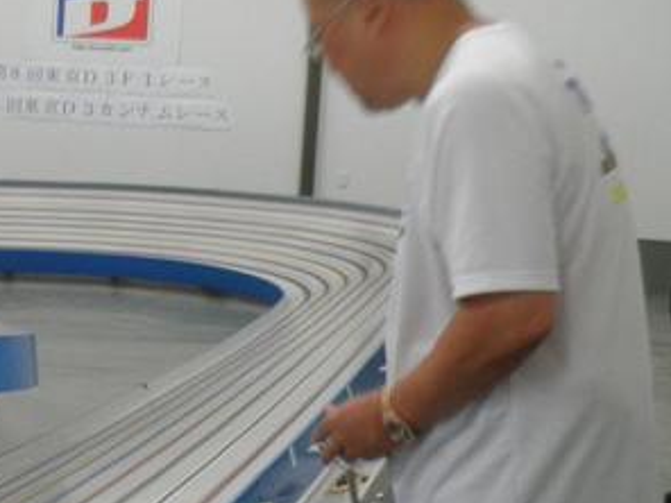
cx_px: -52
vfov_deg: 15.2
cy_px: 313
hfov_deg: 19.4
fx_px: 1880
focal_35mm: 97
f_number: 3.2
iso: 200
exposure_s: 1/30
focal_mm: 5
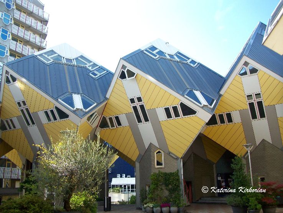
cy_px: 106
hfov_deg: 53.9
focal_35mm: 34
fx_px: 278
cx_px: 142
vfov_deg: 41.8
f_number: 2.8
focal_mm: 5.7
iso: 80
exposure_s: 1/343
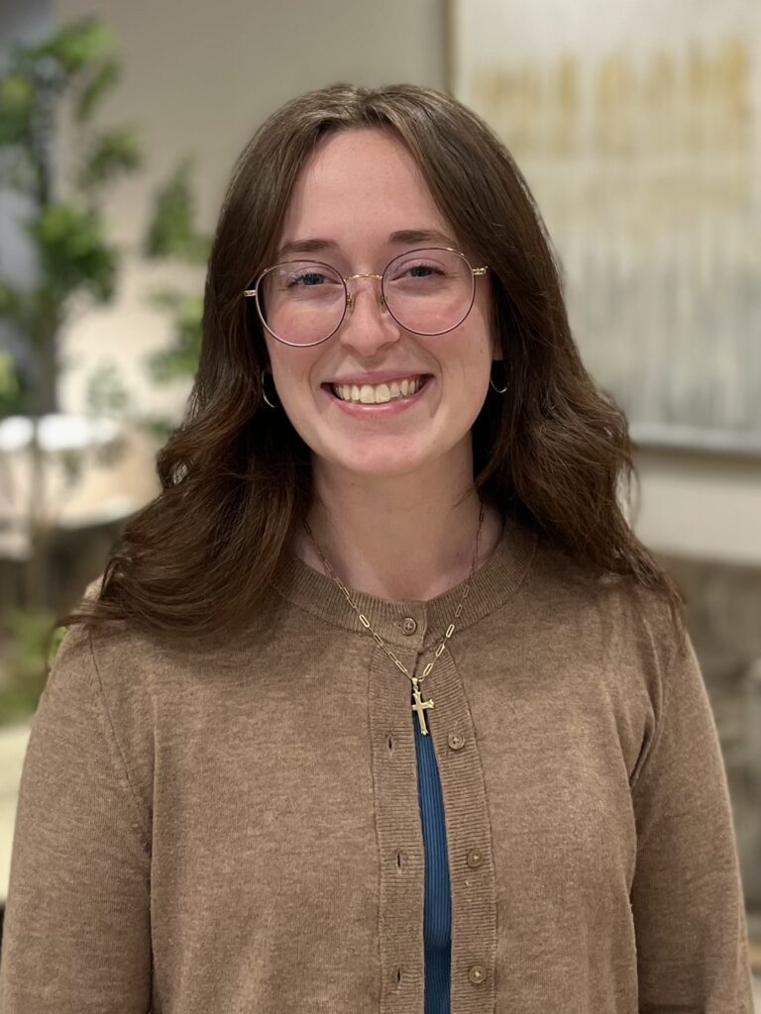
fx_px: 762
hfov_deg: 53.1
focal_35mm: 26
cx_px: 380
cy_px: 507
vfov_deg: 67.3
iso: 125
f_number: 1.6
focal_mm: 5.1
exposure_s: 1/60
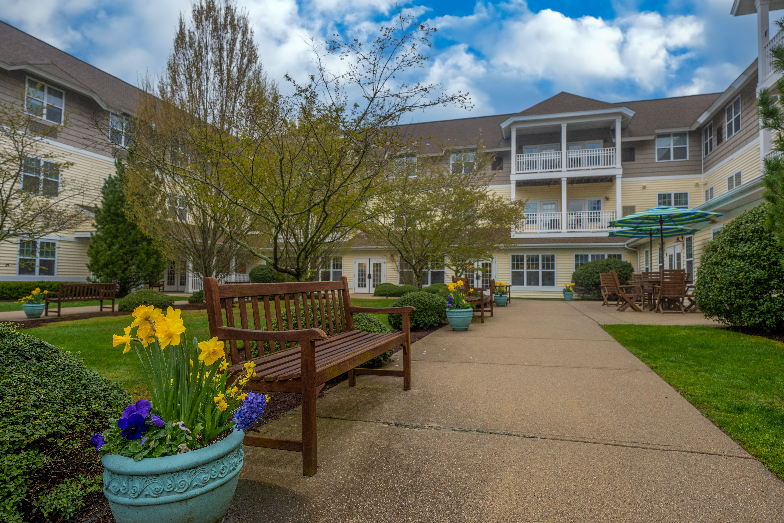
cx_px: 392
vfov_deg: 61.9
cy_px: 262
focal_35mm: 20
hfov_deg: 84.0
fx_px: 436
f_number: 5
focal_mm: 20
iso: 160
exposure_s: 1/160
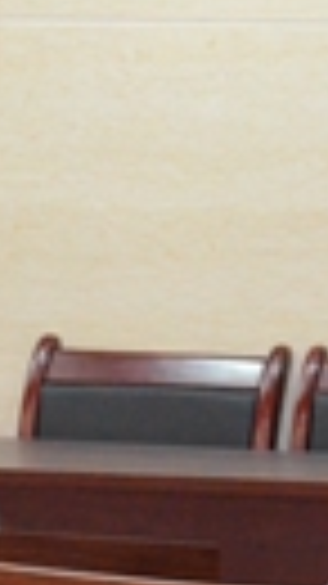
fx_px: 4474
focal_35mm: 289
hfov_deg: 4.1
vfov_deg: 7.5
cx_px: 678
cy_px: 65
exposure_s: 1/60
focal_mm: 40
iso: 4500
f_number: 7.1
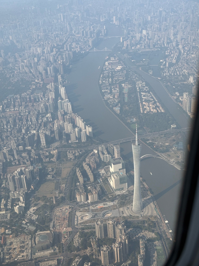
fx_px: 368
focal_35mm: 48
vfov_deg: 39.7
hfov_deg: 30.3
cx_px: 100
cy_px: 133
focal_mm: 6.76
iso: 64
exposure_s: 1/3226
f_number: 1.78
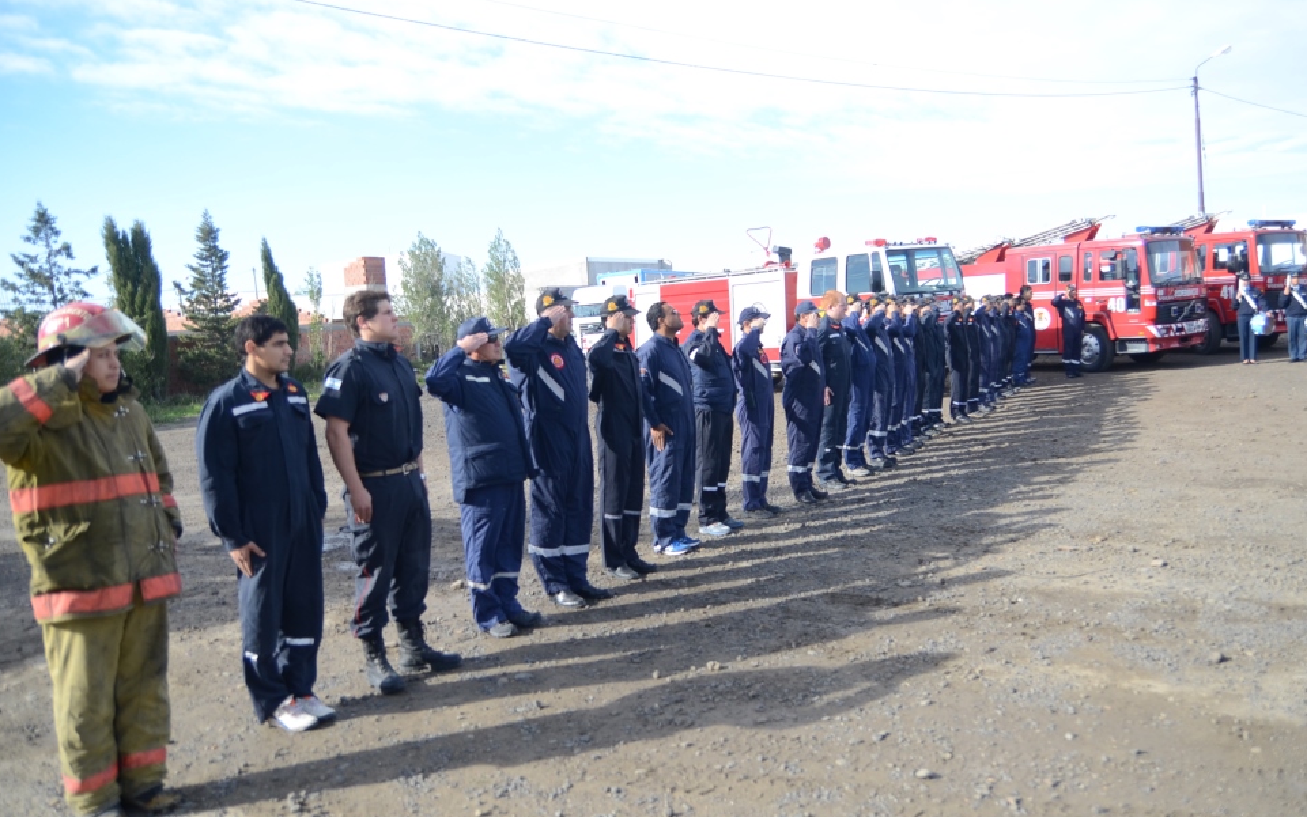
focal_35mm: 39
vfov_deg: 32.8
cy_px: 405
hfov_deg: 50.4
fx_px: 1389
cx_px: 681
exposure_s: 1/2500
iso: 400
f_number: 3.5
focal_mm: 24
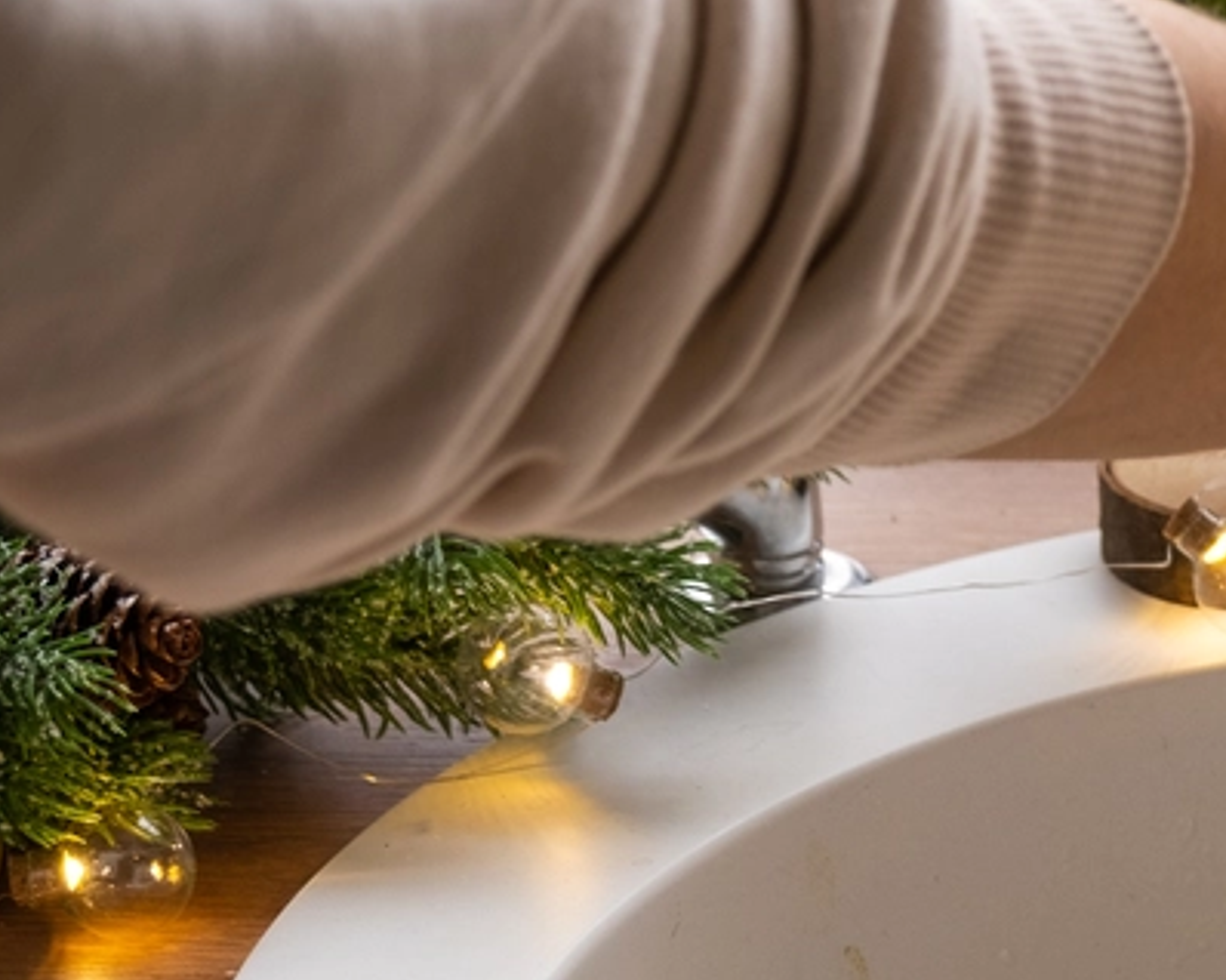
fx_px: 6456
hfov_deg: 10.6
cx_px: 1630
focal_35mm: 178
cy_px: 522
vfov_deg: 8.7
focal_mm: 39.3
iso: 160
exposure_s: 1/13
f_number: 4
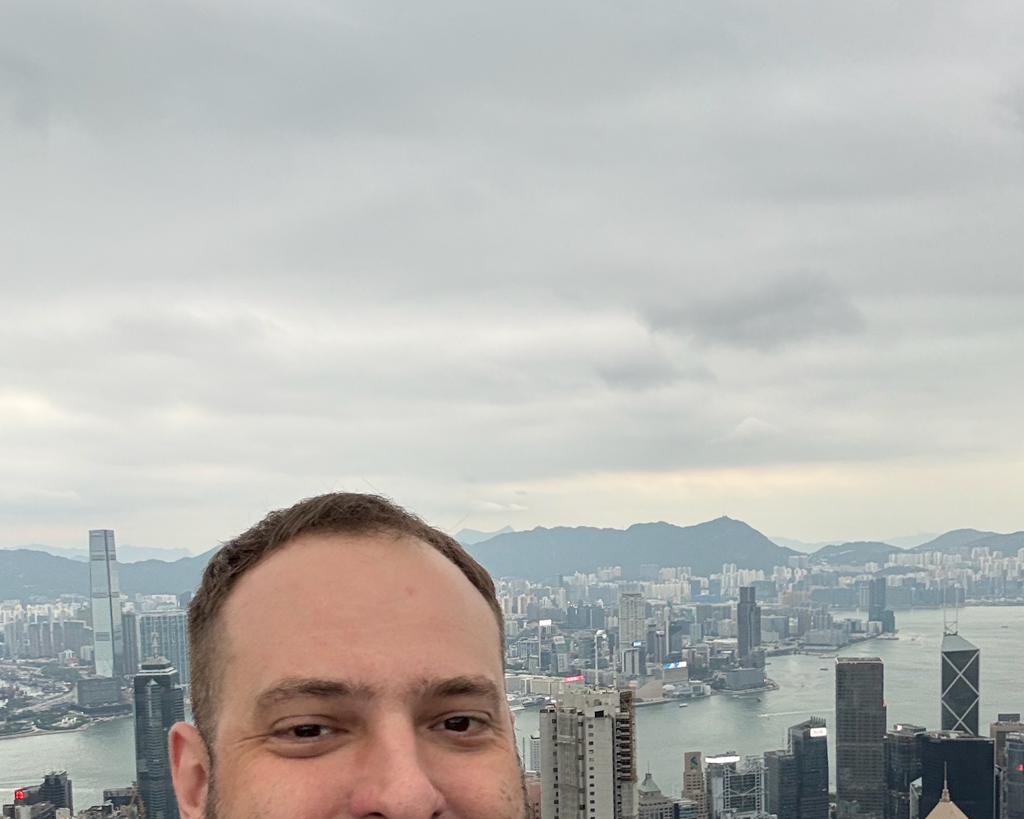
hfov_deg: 45.8
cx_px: 506
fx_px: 1212
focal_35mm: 40
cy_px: 658
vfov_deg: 36.1
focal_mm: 2.69
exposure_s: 1/121
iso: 32
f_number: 1.9
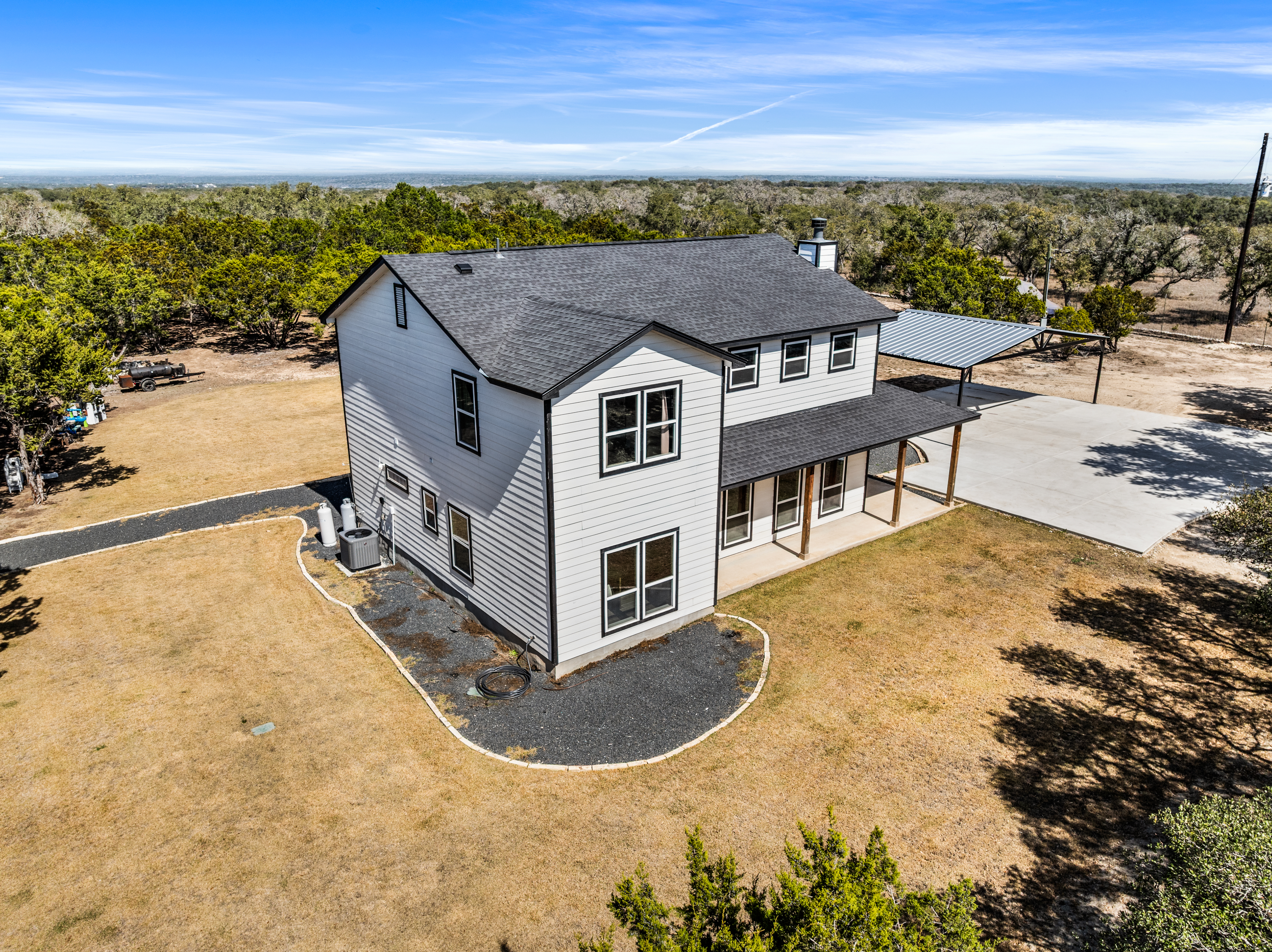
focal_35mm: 24
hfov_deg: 71.6
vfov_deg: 56.8
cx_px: 636
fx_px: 881
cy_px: 476
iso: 120
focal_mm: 12.29
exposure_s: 1/1000
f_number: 2.8
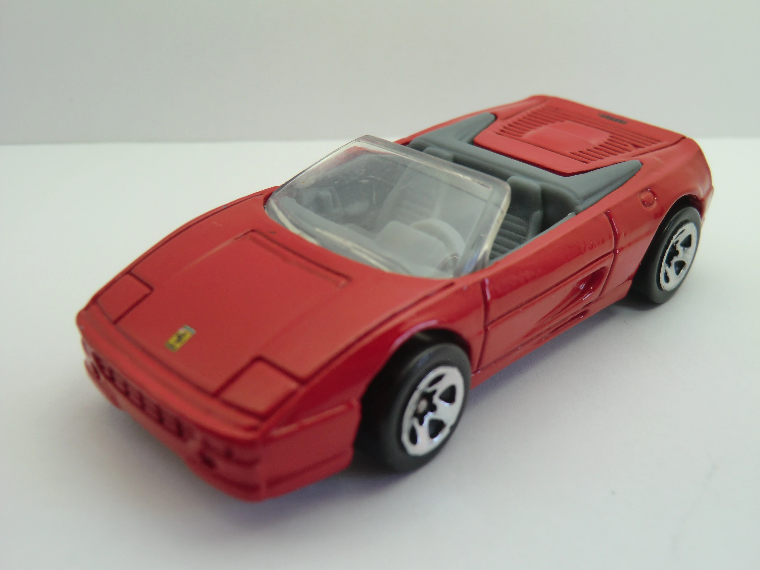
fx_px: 878
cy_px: 285
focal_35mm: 40
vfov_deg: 36.0
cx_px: 380
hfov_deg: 46.8
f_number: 3.8
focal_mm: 7.1
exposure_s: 1/60
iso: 64
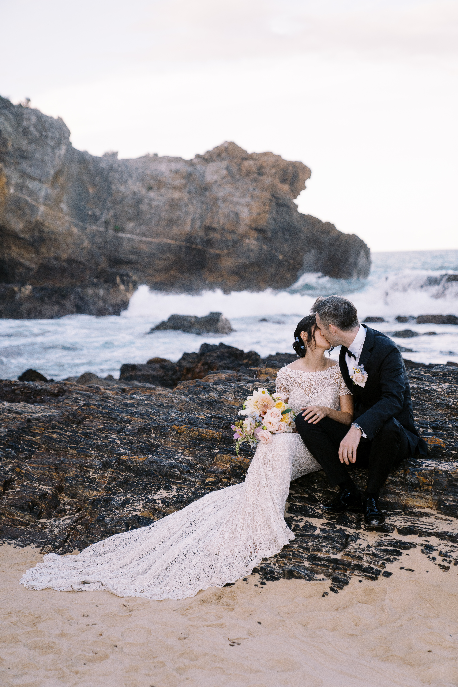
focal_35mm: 61
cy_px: 344
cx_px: 229
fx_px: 1164
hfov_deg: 22.3
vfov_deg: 32.9
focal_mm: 61
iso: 250
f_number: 2.8
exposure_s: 1/2000
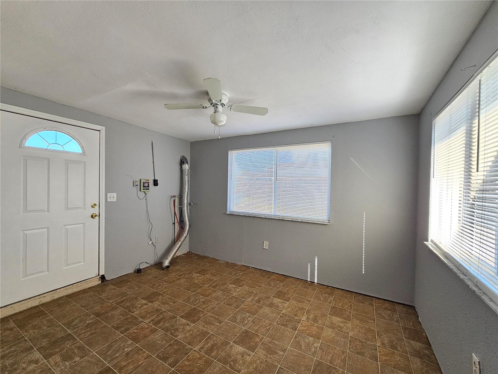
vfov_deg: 89.9
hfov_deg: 106.2
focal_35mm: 13
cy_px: 187
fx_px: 187
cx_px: 249
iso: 320
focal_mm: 2.2
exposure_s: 1/359
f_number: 2.2
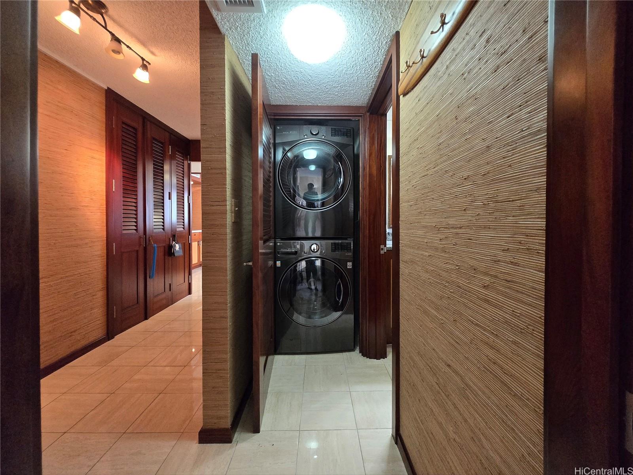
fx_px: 238
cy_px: 238
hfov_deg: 106.2
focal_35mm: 13
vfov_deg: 89.9
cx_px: 316
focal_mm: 1.7
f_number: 2.2
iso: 640
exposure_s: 1/60.2
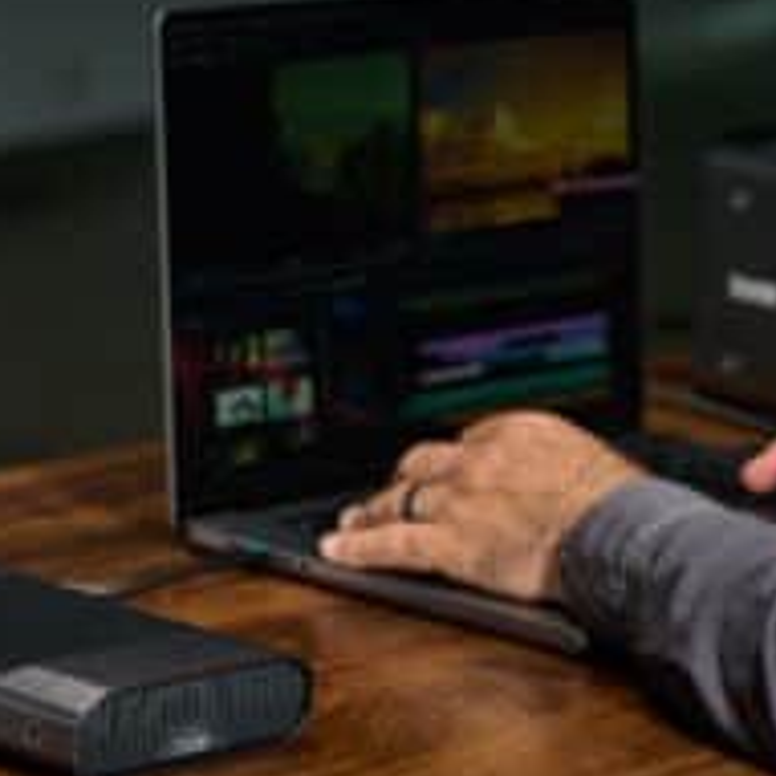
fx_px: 4616
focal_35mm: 182
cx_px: 443
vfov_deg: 9.6
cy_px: 435
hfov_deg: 9.6
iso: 400
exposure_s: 1/160
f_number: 5.6
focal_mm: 105
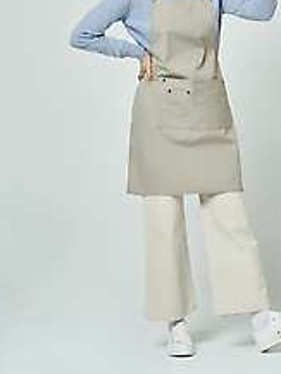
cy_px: 53
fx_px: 1243
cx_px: 213
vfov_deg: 16.9
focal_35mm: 115
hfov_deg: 12.9
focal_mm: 65
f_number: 11
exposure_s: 1/125
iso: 100
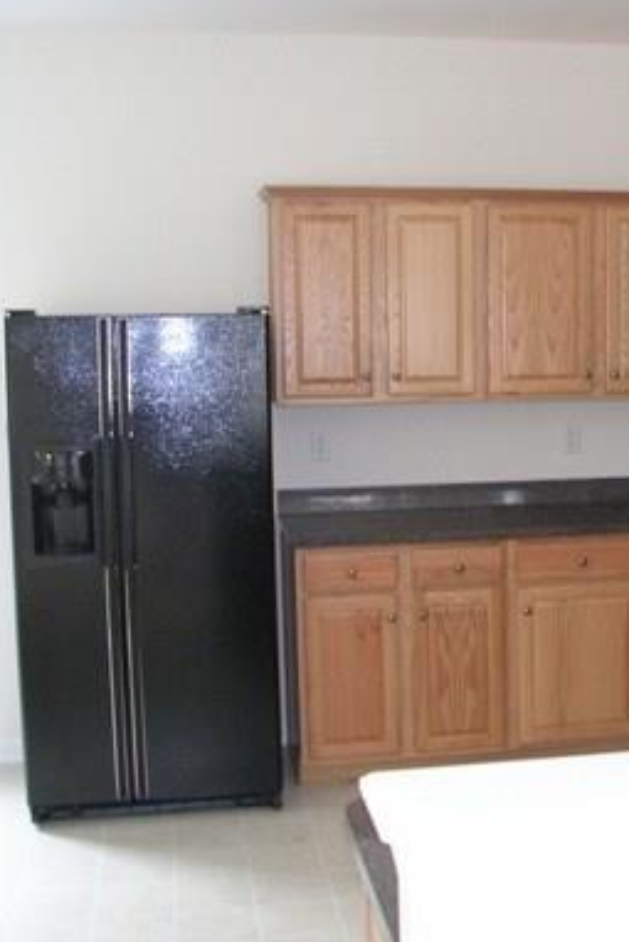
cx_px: 528
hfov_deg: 25.0
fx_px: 1388
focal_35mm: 53
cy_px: 471
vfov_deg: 37.5
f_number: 2.8
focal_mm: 5.8
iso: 200
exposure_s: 1/15.2
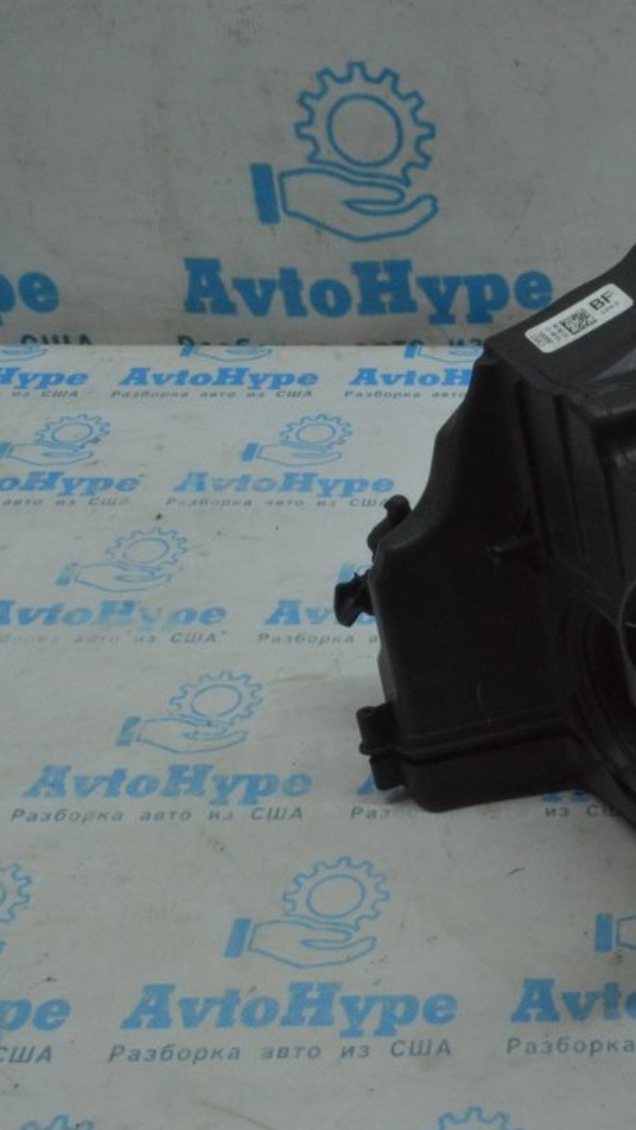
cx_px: 727
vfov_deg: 42.9
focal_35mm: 48
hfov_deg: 23.2
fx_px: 1439
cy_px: 564
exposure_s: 1/40
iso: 3200
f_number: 25
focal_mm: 20
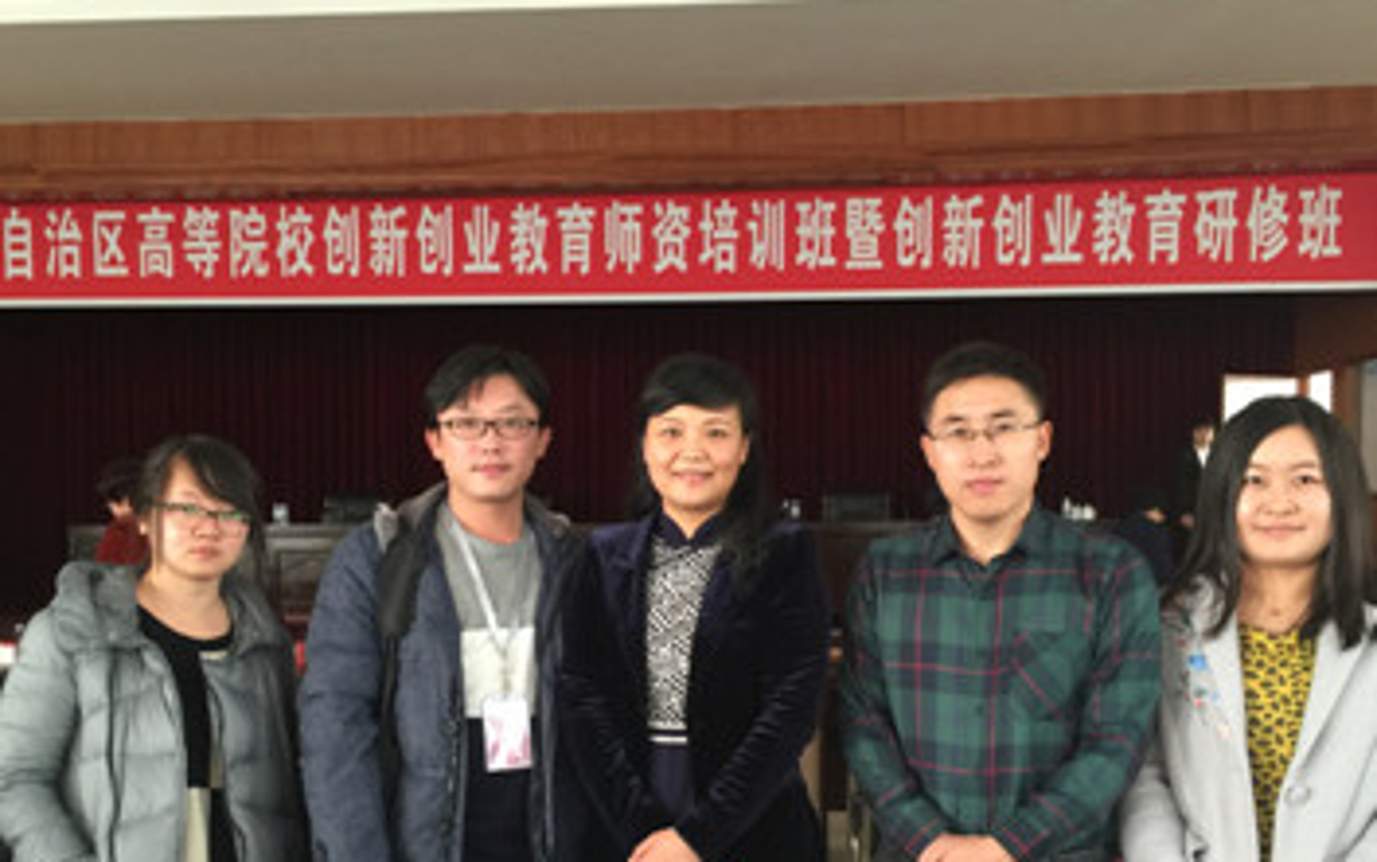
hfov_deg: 52.7
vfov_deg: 34.2
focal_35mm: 37
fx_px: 1389
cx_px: 642
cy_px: 568
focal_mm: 4.15
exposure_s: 1/17
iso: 100
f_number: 2.2
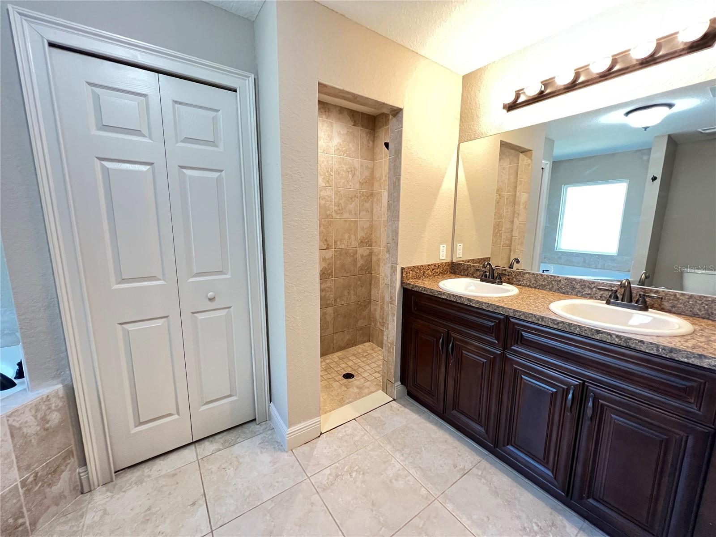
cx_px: 358
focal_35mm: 13
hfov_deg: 106.2
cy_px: 268
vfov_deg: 89.9
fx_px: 269
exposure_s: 1/60
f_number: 1.8
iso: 640
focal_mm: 1.57
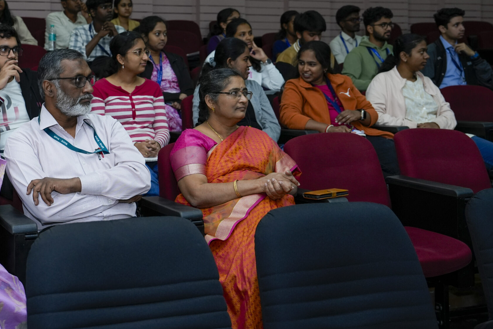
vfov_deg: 24.3
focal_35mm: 55
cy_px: 83
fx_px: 753
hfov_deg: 35.4
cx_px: 122
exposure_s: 1/125
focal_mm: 36
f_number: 4
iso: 1000
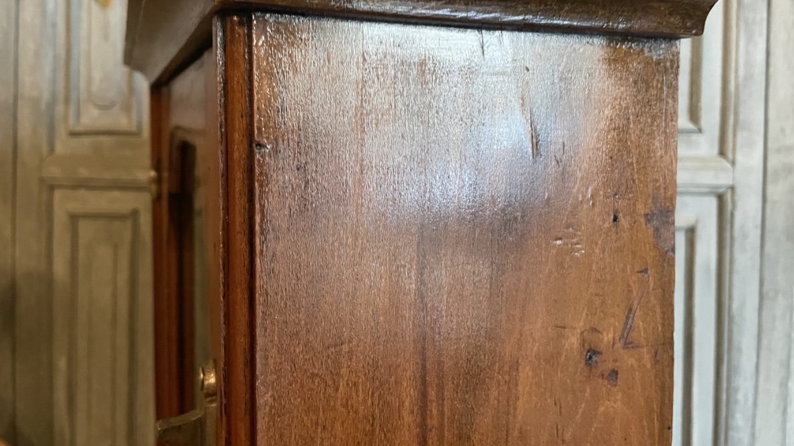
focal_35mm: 29
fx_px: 610
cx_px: 390
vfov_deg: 39.7
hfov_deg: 66.1
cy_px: 152
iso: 500
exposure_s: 1/50
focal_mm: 4.2
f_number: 1.6
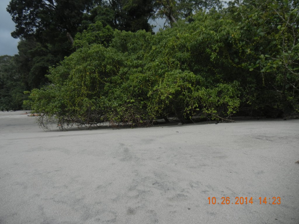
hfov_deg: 60.0
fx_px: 259
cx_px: 150
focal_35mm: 30
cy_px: 112
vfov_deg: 46.8
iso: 160
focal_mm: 5.4
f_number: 7
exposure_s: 1/928
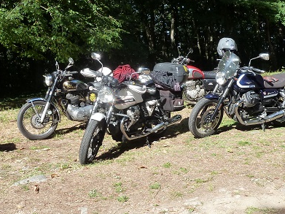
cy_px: 128
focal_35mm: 48
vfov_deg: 30.2
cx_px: 160
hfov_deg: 39.6
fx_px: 395
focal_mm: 4.1
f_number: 4
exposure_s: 1/250
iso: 125
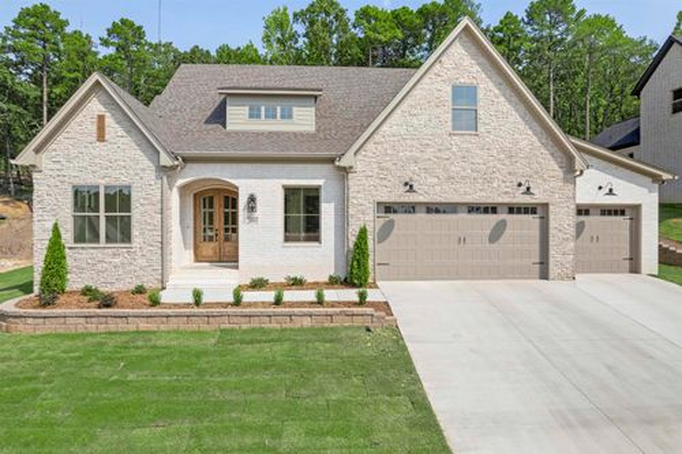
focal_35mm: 22
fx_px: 417
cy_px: 227
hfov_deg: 78.6
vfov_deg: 57.2
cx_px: 341
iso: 100
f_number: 2.8
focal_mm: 8.38
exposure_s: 1/240
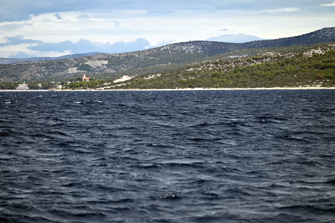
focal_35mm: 210
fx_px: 1954
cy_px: 112
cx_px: 168
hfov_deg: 9.8
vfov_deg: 6.5
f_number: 5.6
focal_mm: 210
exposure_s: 1/1000
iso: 100
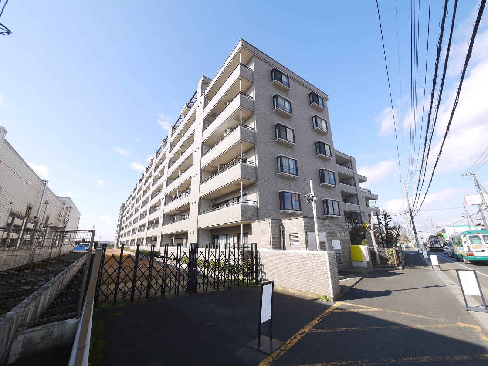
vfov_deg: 85.7
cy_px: 183
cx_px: 244
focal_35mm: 14
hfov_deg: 102.1
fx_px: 197
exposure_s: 1/250
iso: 160
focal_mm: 7
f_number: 7.1
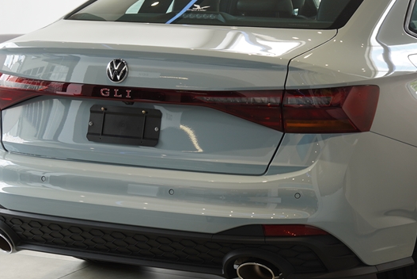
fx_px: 1182
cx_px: 292
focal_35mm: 102
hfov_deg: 19.9
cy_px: 120
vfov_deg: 13.4
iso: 100
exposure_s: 1/60
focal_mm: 35
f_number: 4
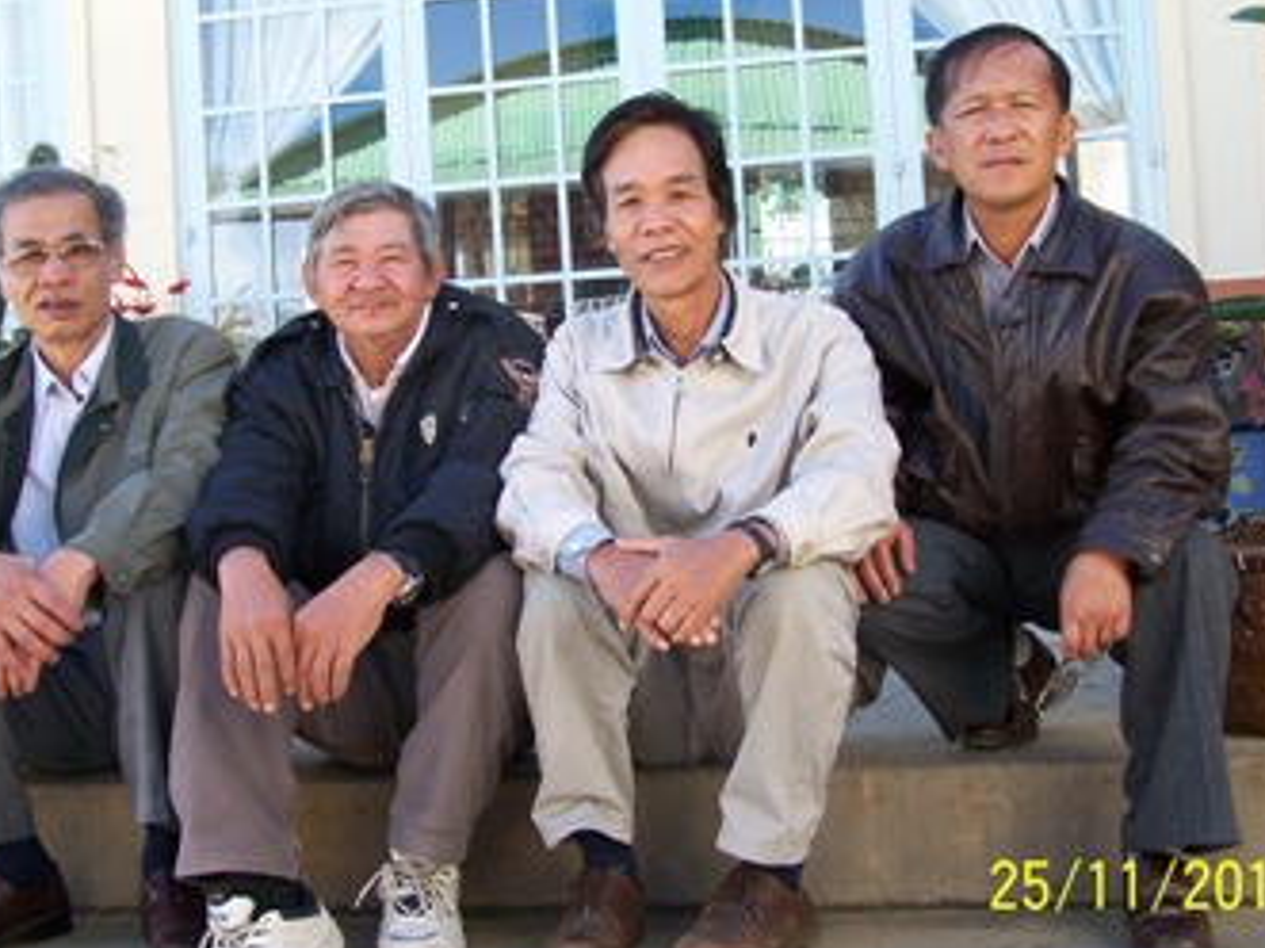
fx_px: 1717
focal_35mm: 47
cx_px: 608
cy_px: 453
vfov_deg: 30.9
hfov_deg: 40.4
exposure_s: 1/160
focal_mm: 6.3
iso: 80
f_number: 2.8
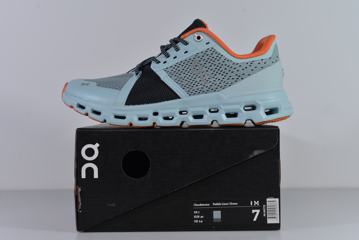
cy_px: 120
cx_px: 180
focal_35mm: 50
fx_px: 499
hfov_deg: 39.6
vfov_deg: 27.0
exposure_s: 1/320
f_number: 5.6
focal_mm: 50
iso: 100
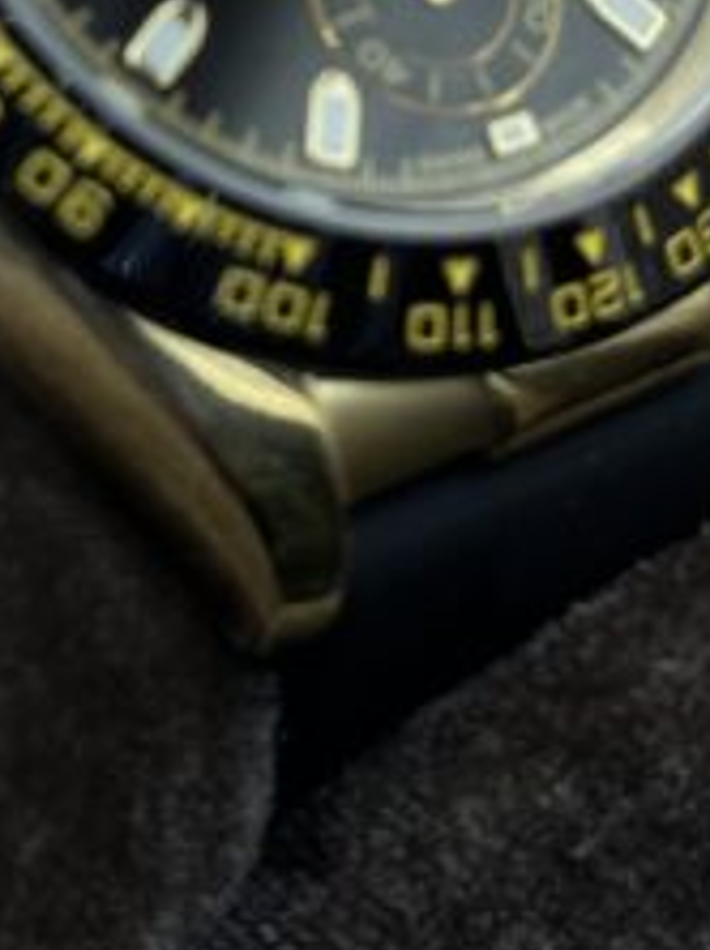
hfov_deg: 8.6
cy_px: -184
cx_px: 269
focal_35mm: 173
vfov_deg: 11.2
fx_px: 4740
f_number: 1.78
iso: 64
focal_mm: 6.86
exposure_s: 1/767
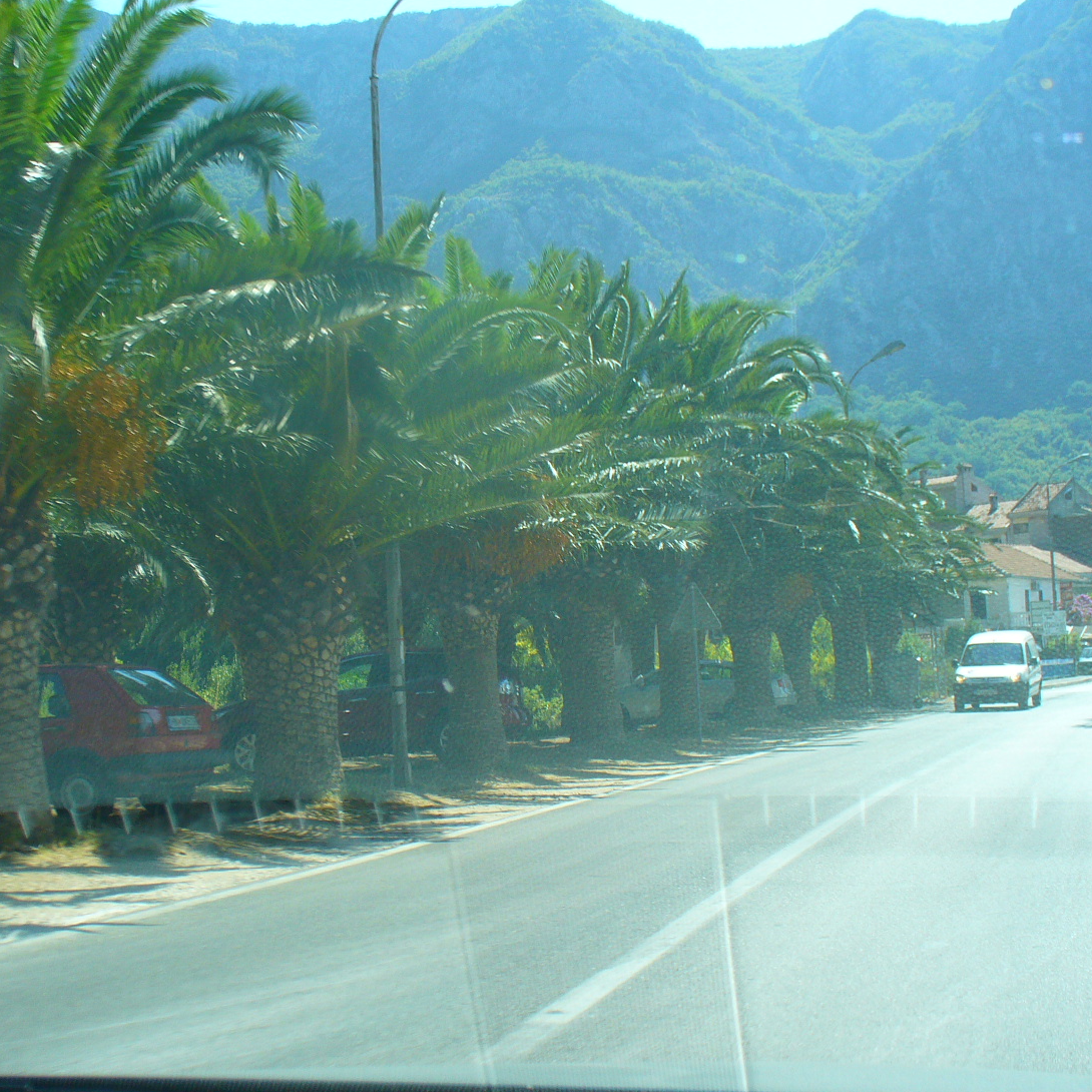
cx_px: 398
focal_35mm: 48
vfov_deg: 35.4
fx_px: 1713
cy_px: 530
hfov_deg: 35.1
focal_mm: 6.1
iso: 80
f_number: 5.6
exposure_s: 1/160
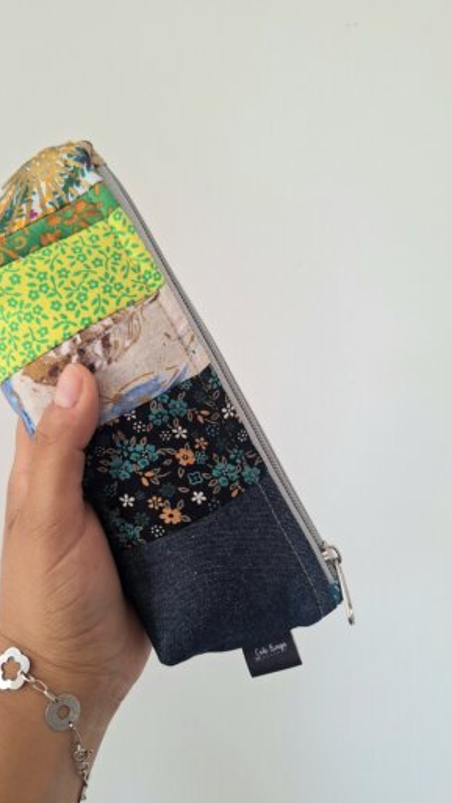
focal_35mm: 26
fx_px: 554
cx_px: 169
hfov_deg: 44.0
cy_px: 413
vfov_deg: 71.9
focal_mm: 5.54
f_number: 1.8
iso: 80
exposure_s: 1/60.2
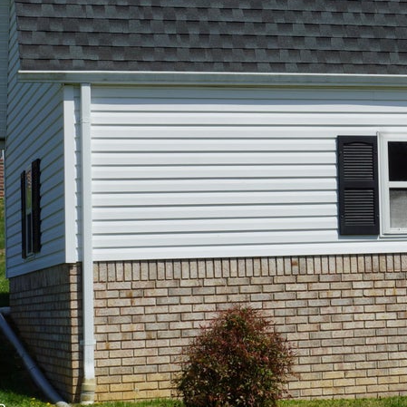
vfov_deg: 16.0
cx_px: 370
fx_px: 1450
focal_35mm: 109
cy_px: 147
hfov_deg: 15.8
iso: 100
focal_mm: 40
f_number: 13
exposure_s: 1/250
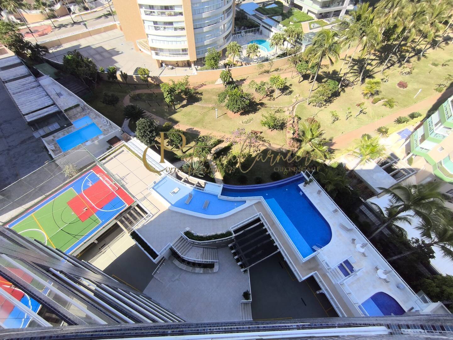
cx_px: 226
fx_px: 209
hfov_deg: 94.5
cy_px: 170
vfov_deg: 78.1
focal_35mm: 16
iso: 50
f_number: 2.2
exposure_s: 1/783
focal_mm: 1.65
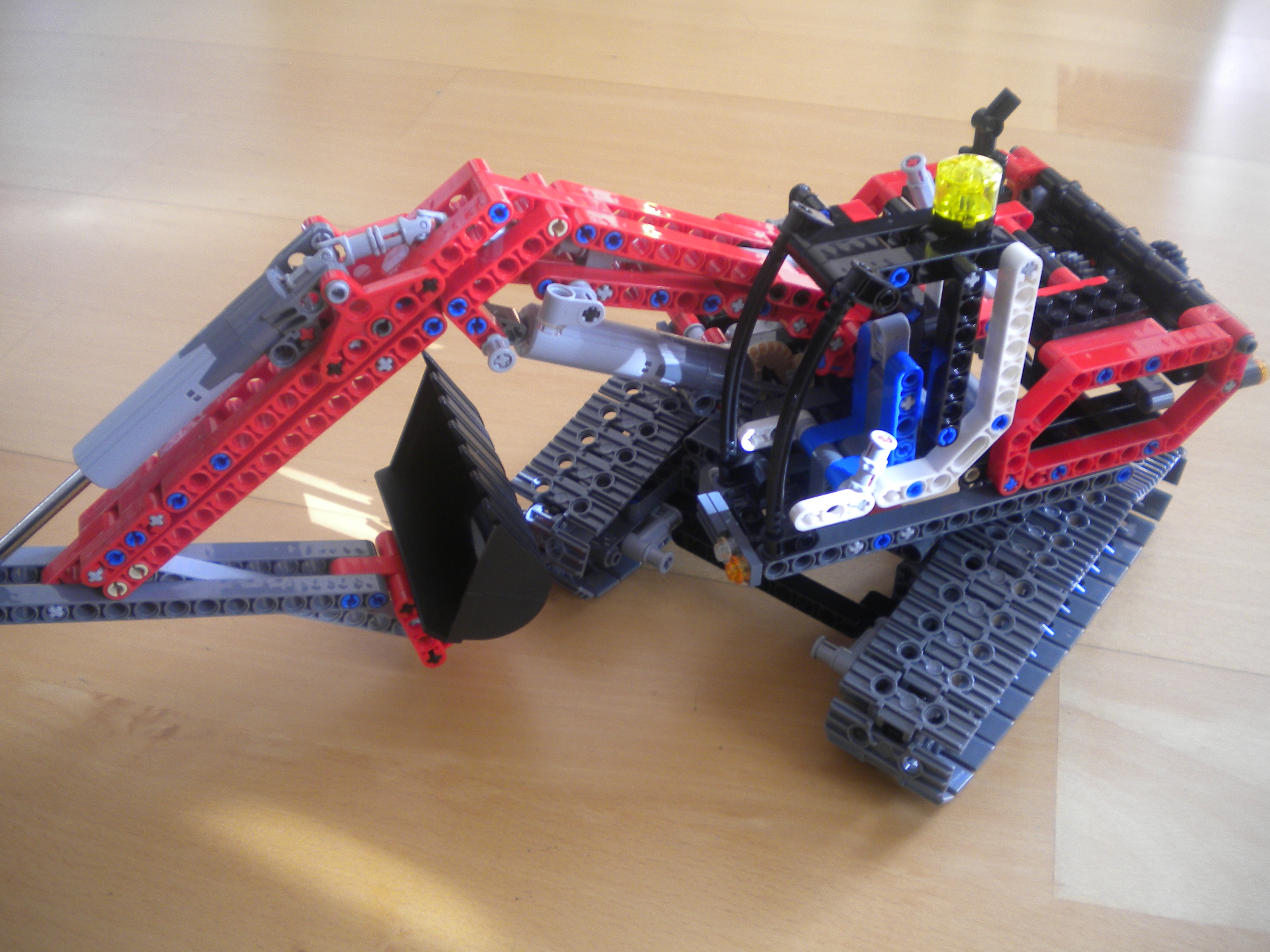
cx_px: 635
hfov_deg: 52.6
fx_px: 1284
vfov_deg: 40.7
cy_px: 476
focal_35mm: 35
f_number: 3.1
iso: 96
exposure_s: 1/8.6
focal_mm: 6.3
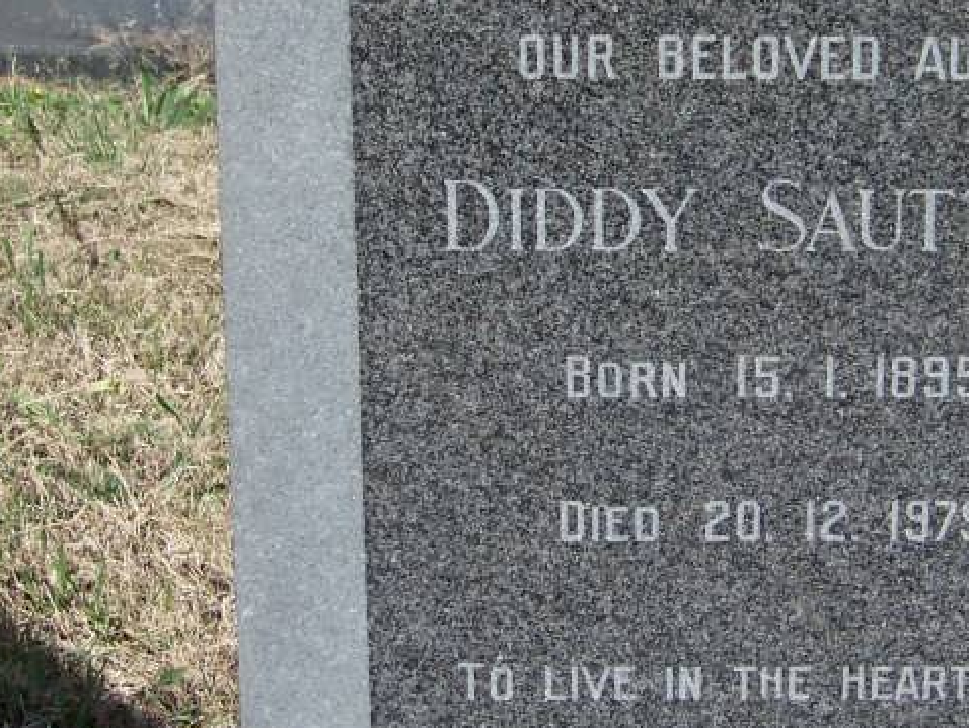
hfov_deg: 15.9
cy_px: 243
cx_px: 807
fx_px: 3445
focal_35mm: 123
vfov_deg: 12.0
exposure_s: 1/800
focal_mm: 7.6
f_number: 2.8
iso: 64
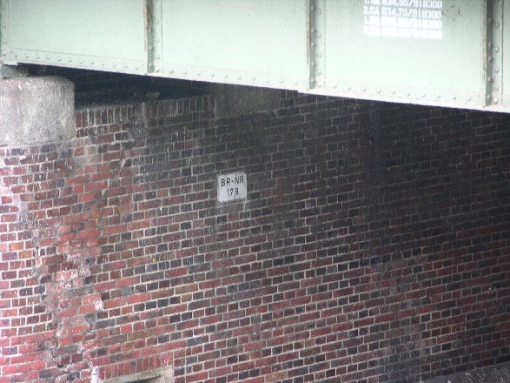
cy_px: 192
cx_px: 255
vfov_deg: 5.3
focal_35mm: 280
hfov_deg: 7.1
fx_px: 4124
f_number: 4.2
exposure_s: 1/12.3
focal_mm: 71.2
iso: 50
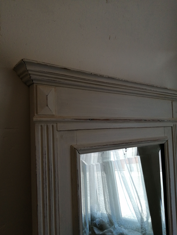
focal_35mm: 26
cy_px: 118
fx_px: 177
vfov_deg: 67.3
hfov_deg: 53.1
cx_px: 88
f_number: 1.8
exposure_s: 1/100
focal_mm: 3.46
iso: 64
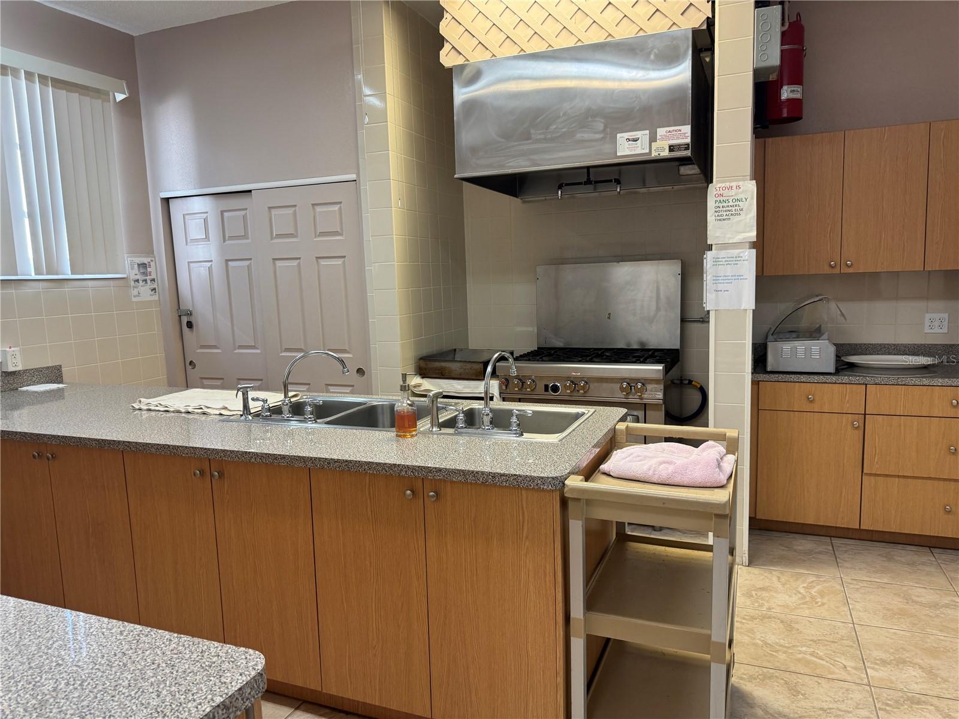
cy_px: 360
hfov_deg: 71.6
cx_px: 480
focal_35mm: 24
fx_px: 665
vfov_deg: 56.8
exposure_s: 1/120
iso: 160
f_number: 1.78
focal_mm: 6.76
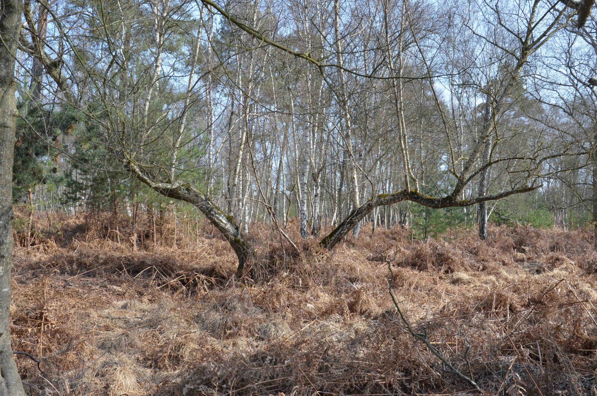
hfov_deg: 48.0
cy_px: 198
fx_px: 670
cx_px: 298
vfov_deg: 32.9
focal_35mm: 40
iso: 1600
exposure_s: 1/640
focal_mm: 27
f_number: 13
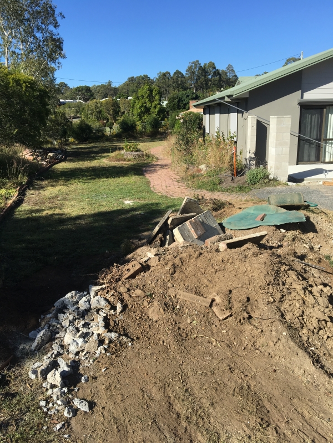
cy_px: 222
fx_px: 372
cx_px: 166
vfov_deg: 61.7
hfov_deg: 48.2
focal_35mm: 29
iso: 25
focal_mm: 4.15
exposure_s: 1/1261
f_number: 2.2
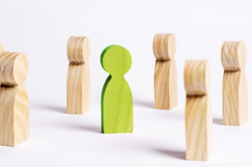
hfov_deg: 20.2
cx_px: 108
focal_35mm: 101
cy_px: 68
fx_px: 706
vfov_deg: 13.5
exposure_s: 1/125
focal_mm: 50
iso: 100
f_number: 6.3
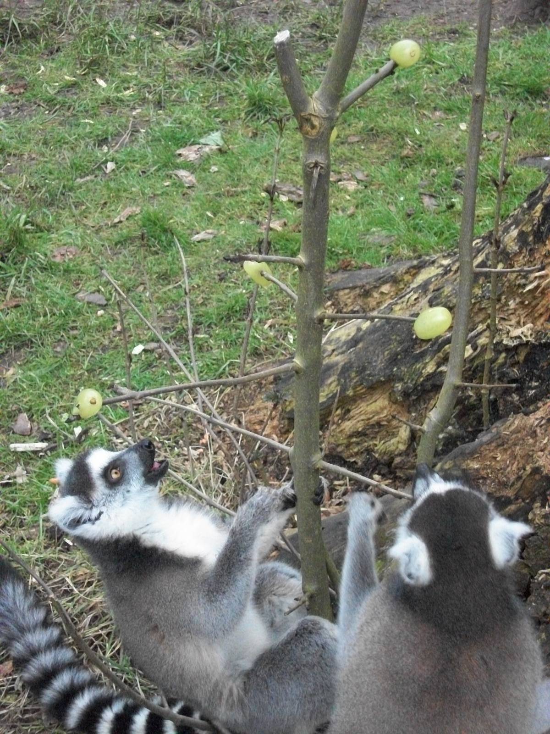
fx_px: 1313
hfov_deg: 23.7
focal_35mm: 62
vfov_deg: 31.2
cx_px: 275
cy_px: 367
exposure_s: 1/200
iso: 800
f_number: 4.1
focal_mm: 11
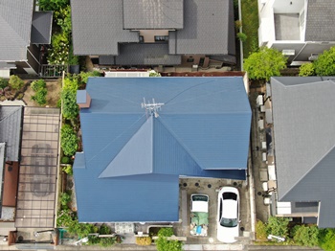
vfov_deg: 33.6
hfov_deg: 43.9
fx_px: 416
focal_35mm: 43
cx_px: 168
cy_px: 126
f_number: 3.6
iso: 100
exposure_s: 1/240
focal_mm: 7.39
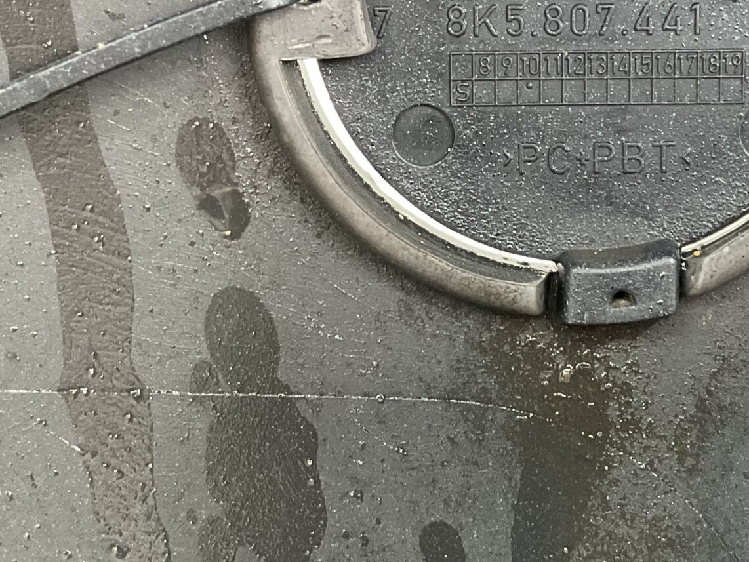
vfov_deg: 22.1
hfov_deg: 29.7
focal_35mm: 65
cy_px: 58
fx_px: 1407
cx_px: 463
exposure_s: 1/40
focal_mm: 3
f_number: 1.8
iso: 320
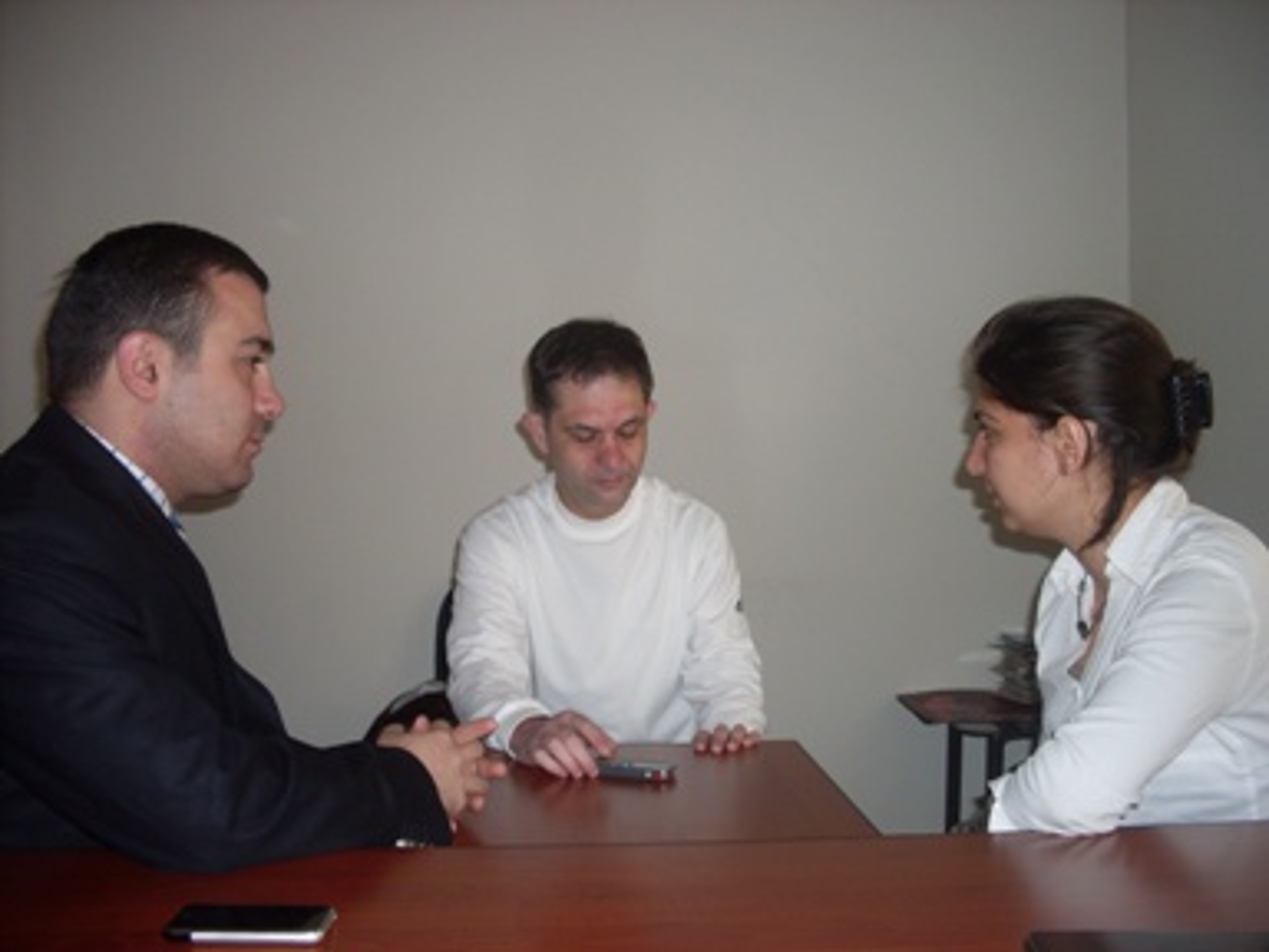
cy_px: 476
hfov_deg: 49.0
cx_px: 634
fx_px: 1393
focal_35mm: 38
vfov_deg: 37.7
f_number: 2.8
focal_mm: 6.3
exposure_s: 1/45
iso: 100
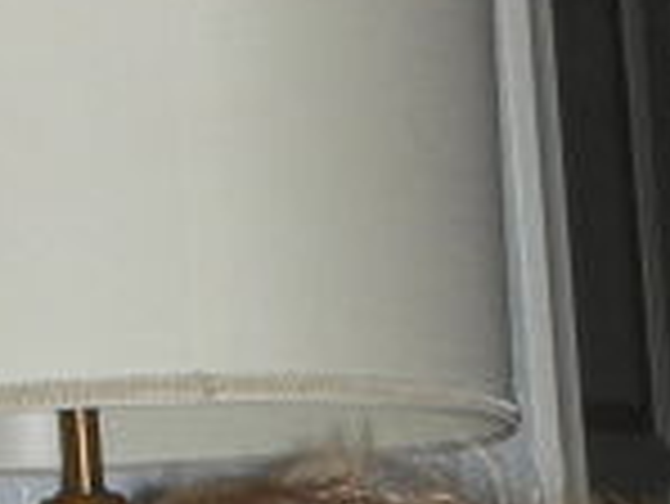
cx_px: 701
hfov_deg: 8.2
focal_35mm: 241
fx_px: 4668
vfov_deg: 6.1
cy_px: 837
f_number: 3
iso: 74
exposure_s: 1/60.1
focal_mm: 5.8
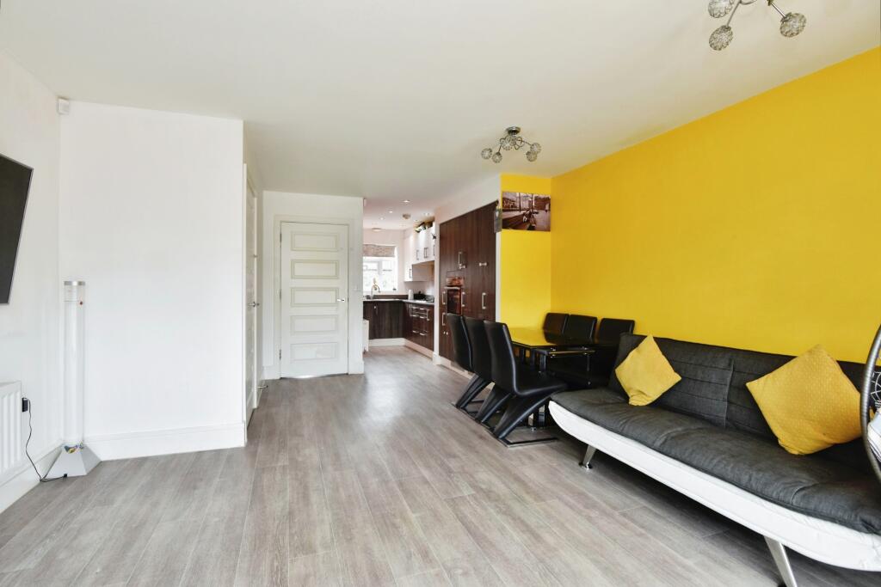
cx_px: 440
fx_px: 392
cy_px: 294
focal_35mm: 16
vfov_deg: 73.8
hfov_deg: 96.7
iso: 400
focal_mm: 16
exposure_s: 1/20
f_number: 7.1
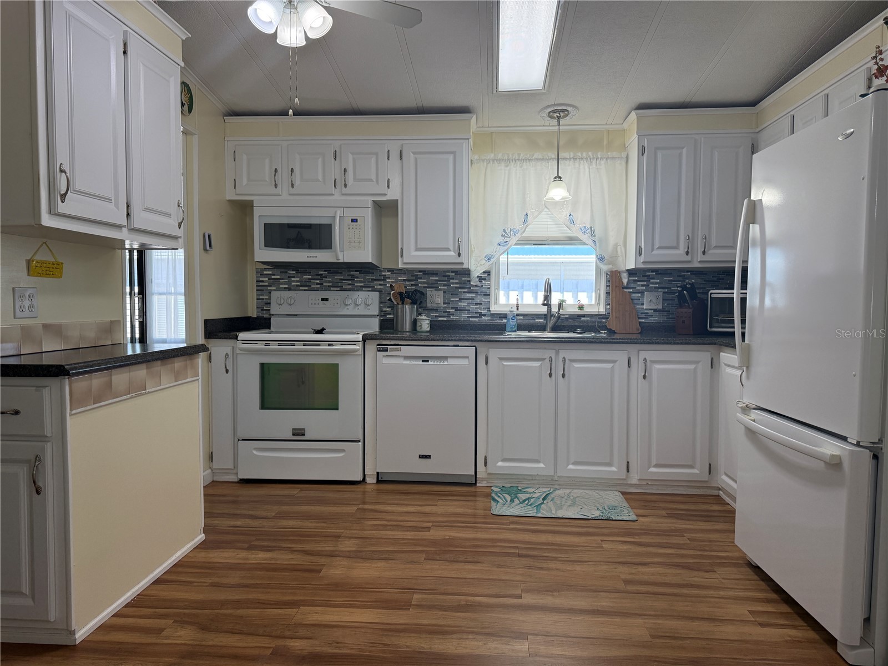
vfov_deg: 56.8
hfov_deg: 71.6
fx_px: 616
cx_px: 444
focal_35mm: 24
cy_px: 333
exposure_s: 1/232
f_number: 1.78
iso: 160
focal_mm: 6.76
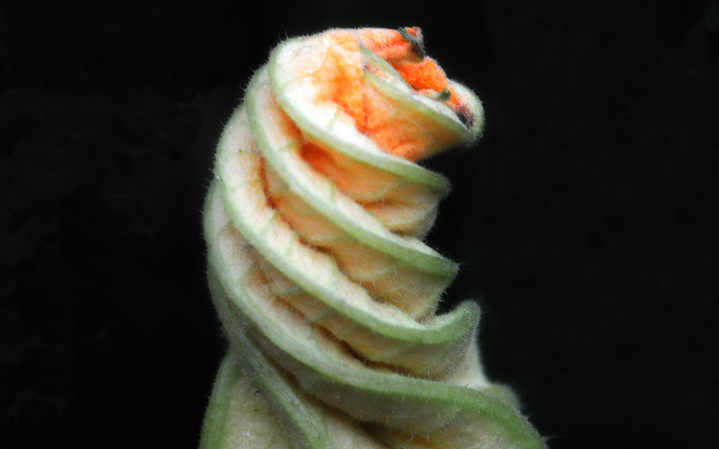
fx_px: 6780
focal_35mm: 346
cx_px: 360
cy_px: 394
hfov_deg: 6.1
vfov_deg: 3.8
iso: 1600
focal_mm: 150
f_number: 9
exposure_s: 1/80
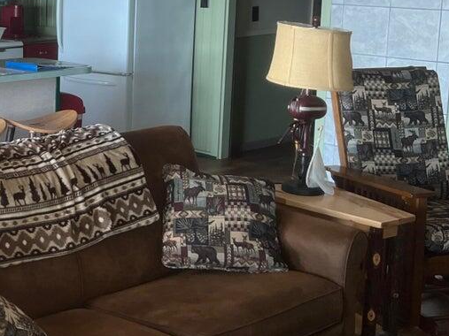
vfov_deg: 20.9
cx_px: -34
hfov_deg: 25.9
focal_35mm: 70
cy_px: 91
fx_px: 908
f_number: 1.5
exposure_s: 1/121
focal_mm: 5.7
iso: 125
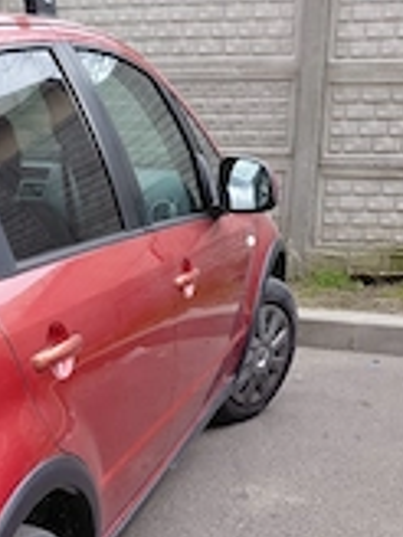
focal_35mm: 61
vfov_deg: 30.2
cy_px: 488
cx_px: 56
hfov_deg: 23.5
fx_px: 947
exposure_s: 1/278
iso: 50
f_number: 1.8
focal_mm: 4.69
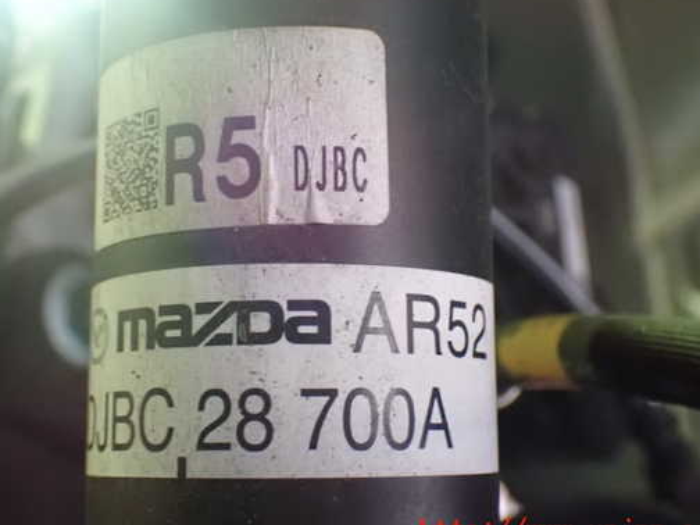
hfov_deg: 34.3
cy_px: 238
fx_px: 1132
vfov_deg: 26.1
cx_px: 317
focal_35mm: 56
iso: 1600
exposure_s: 1/50
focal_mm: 8.4
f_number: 3.1
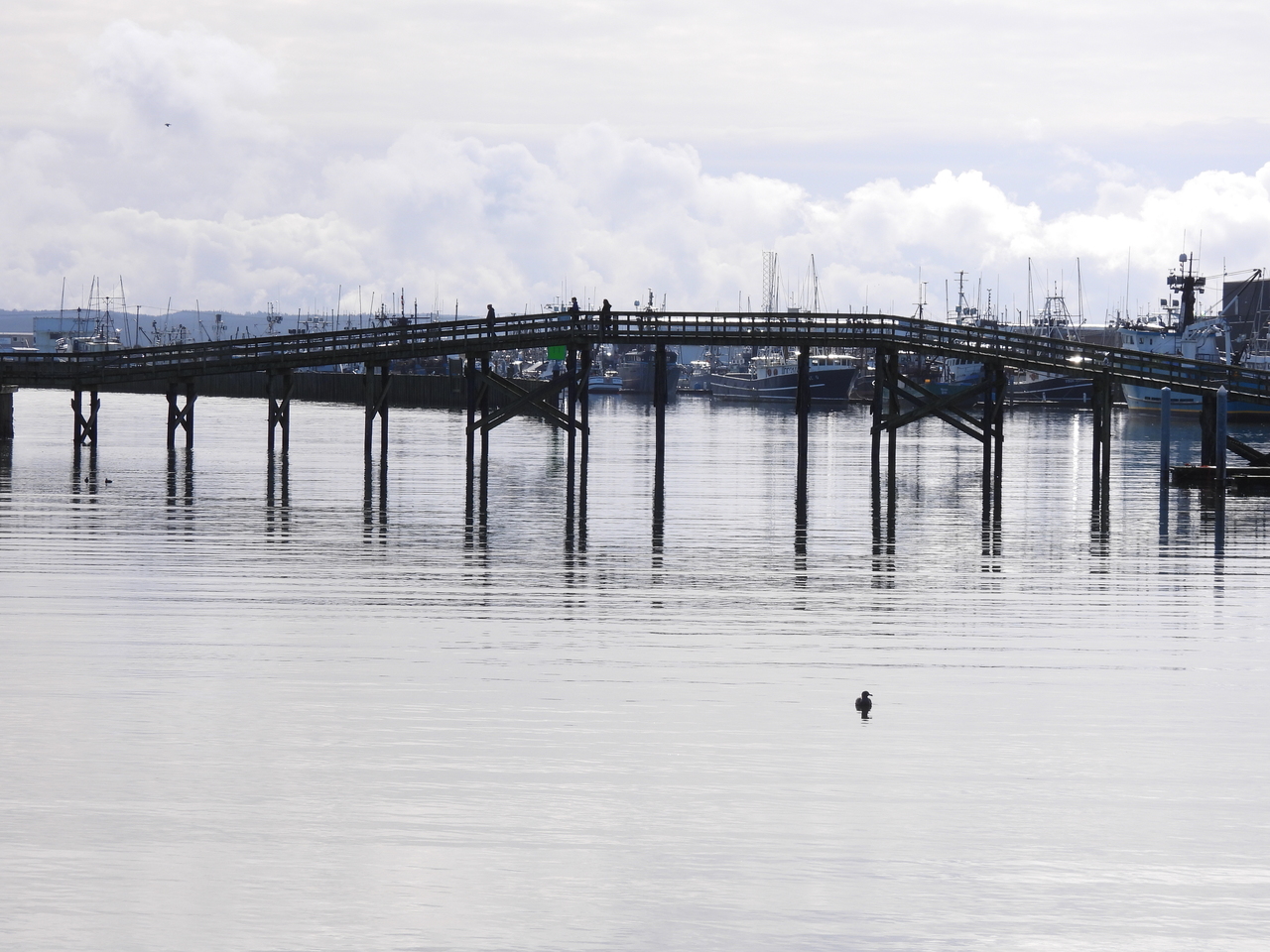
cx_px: 635
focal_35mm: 125
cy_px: 476
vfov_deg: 11.9
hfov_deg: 15.8
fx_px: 4586
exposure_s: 1/1250
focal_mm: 22.3
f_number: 4
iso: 100
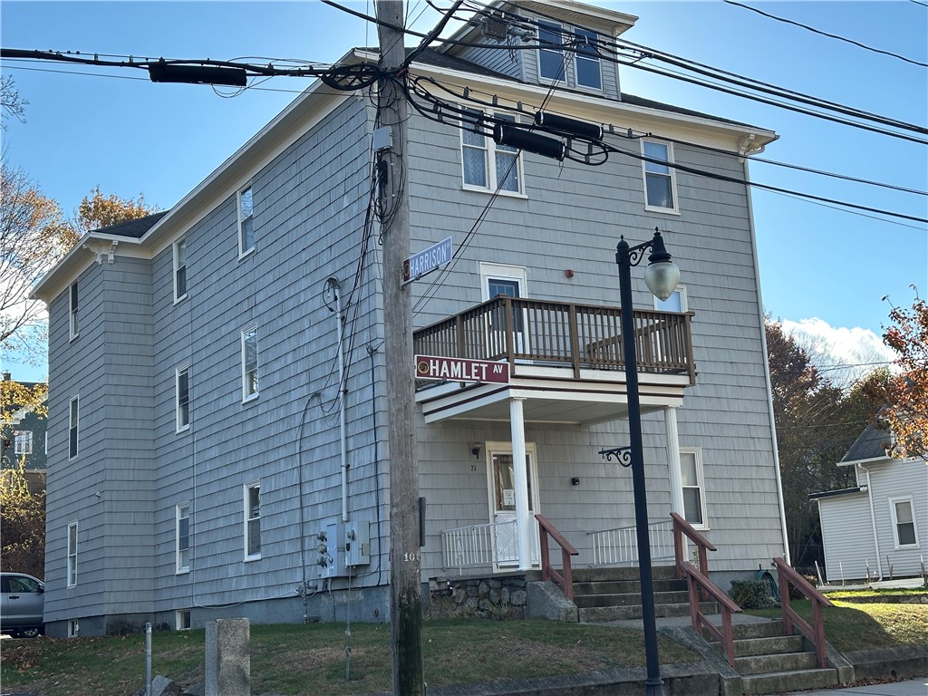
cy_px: 348
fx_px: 1287
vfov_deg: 30.3
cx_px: 464
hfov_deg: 39.7
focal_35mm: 48
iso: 64
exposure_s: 1/1565
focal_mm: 6.86
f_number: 1.78
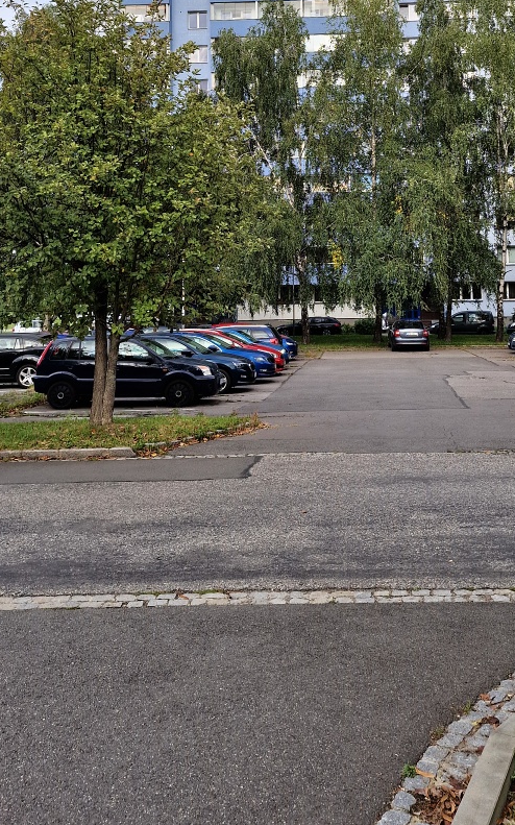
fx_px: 831
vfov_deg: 51.1
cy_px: 235
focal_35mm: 37
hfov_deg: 34.2
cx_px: 328
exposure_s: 1/260
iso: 50
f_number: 1.8
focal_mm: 6.4
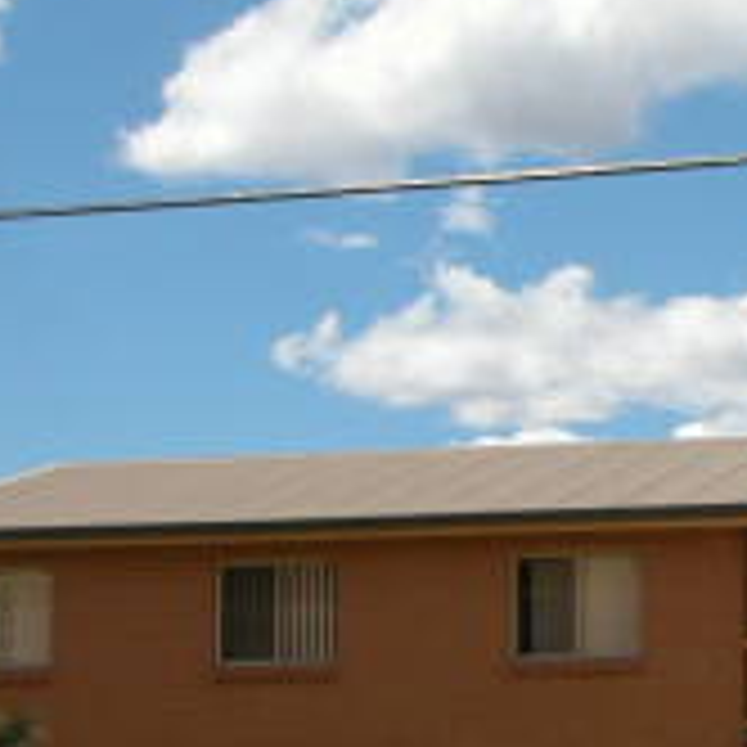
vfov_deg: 14.6
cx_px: 954
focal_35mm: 119
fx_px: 2905
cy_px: 468
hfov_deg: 14.1
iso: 100
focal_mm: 8.9
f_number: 7.1
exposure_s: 1/428
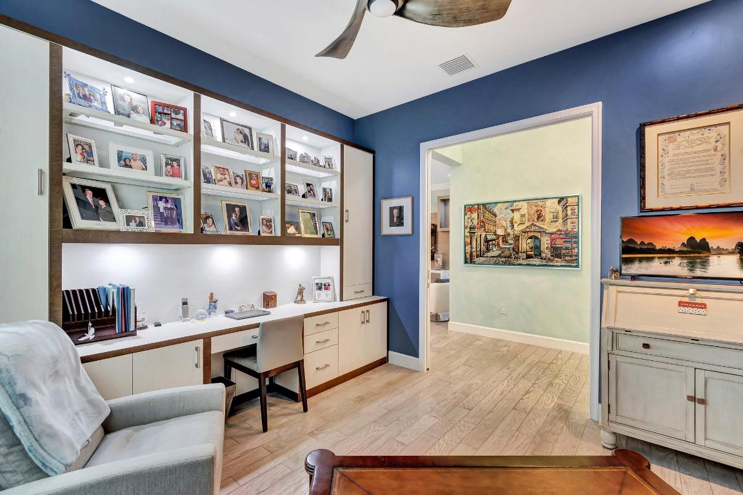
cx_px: 372
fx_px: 310
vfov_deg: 77.3
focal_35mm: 15
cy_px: 248
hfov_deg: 100.4
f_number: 8
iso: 1000
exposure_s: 1/6
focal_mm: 10
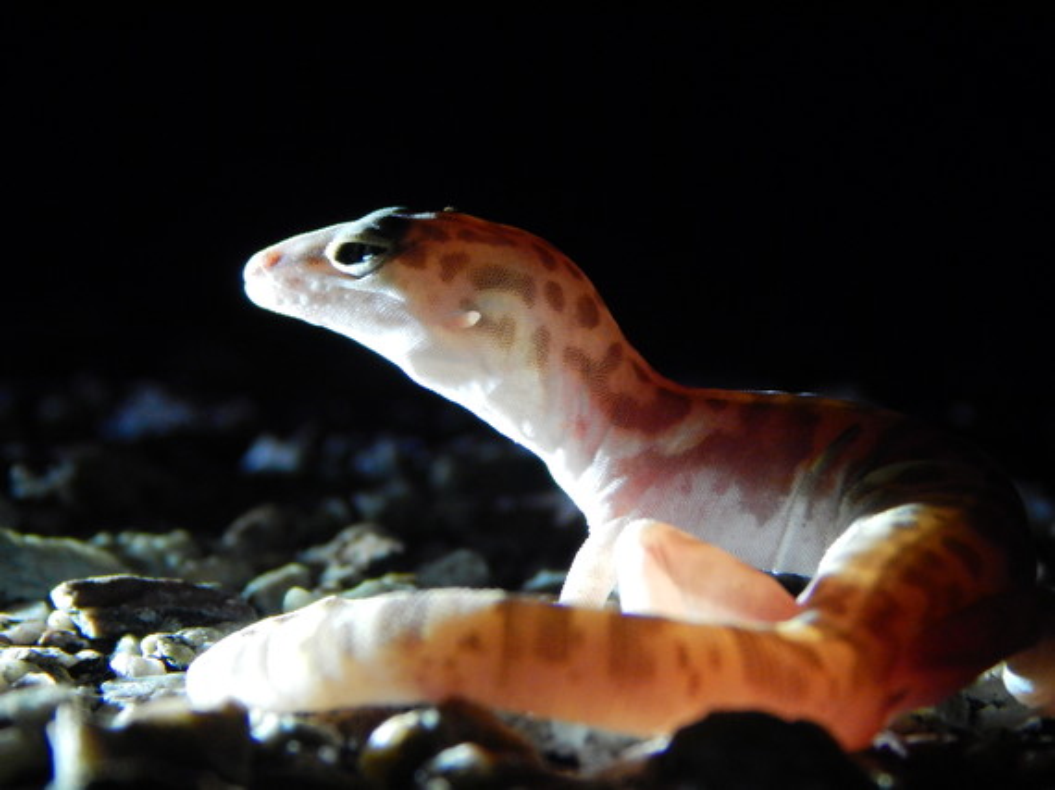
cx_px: 528
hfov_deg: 15.1
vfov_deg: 11.3
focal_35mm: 131
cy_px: 395
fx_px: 3991
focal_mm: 23.4
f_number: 4.8
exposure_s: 1/15
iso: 720
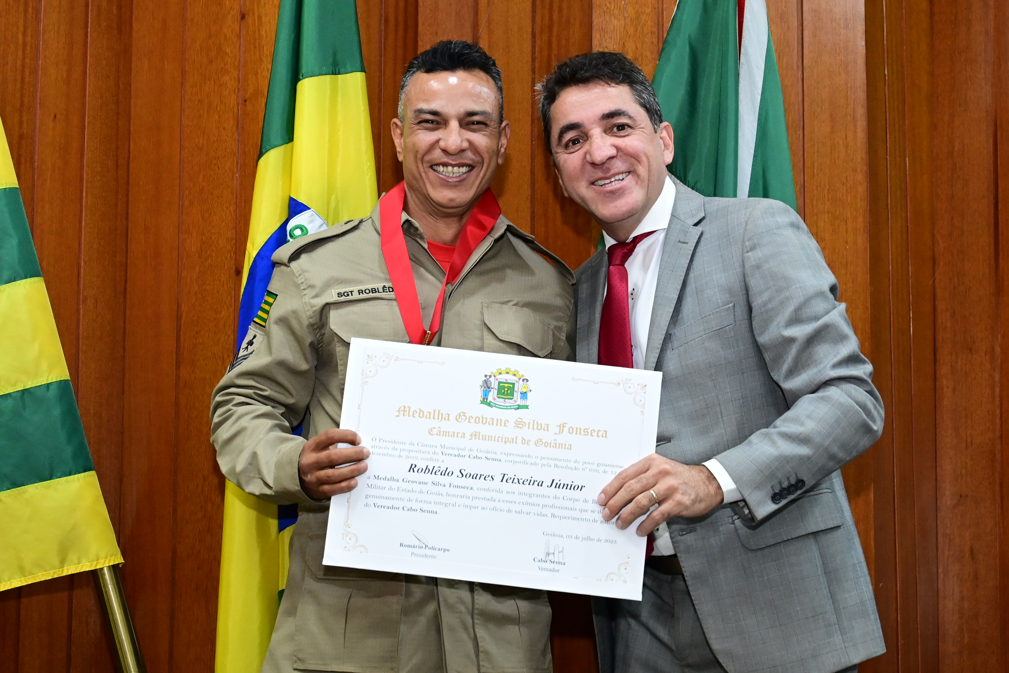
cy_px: 338
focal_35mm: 74
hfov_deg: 27.3
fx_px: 2074
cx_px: 503
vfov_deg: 18.4
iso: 4000
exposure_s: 1/125
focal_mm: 49
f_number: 4.5
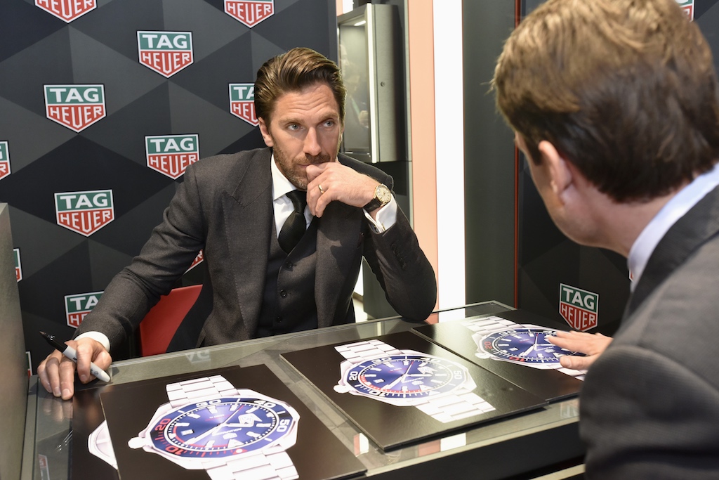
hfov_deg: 54.4
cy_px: 240
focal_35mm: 35
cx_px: 360
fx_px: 699
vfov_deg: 37.9
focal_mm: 35
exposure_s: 1/60
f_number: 5.6
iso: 1600
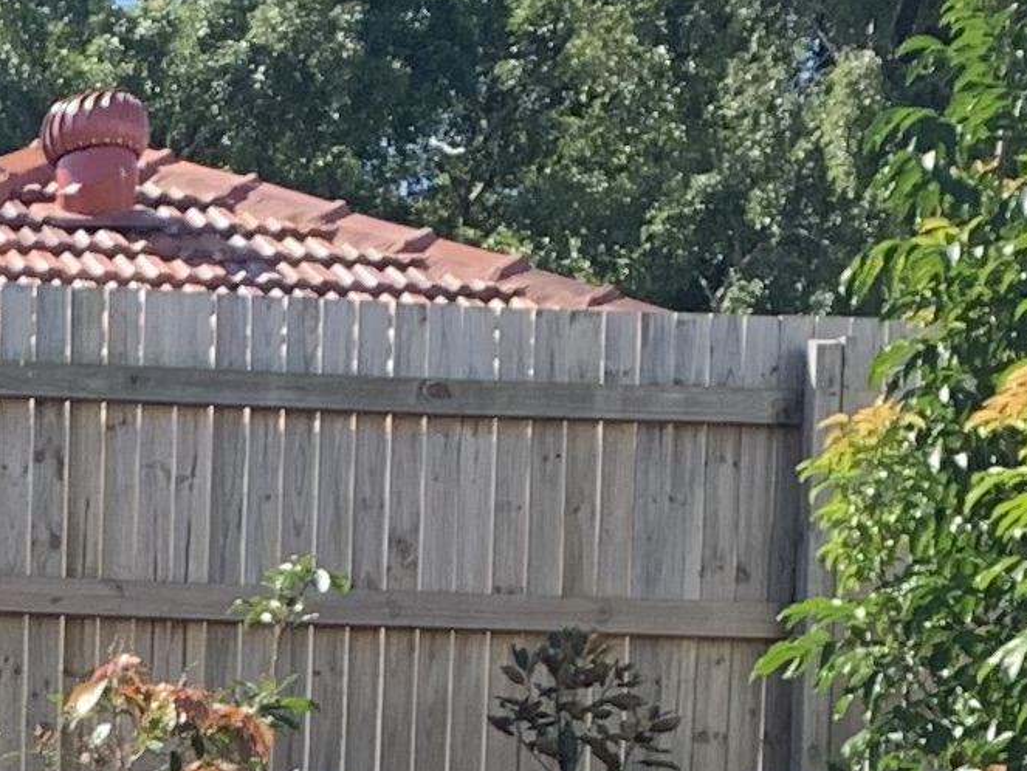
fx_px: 4690
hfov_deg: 11.7
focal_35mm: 158
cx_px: -722
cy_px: 2211
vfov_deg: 8.2
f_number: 1.8
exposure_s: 1/620
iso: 25
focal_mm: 4.25
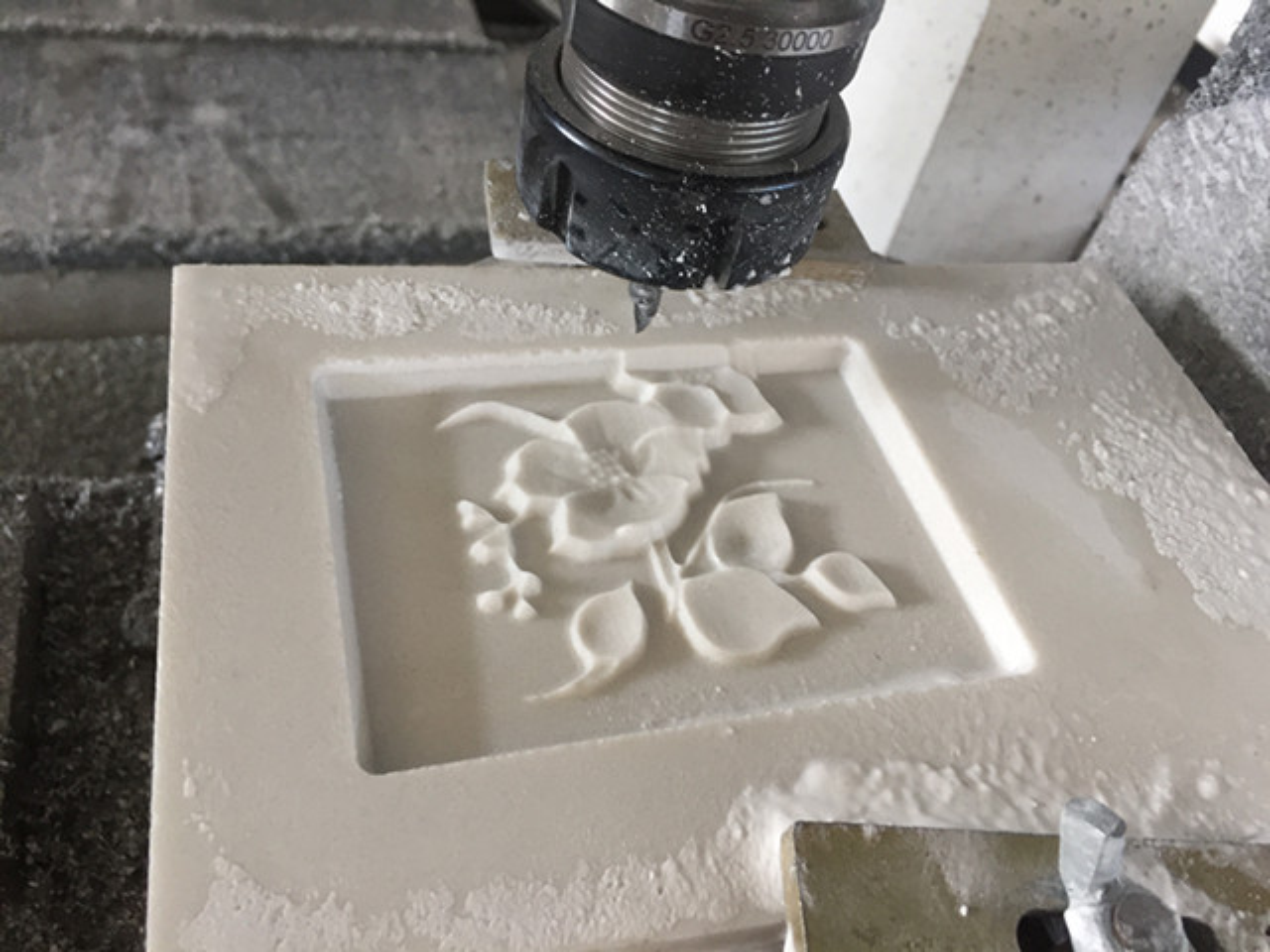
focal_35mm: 29
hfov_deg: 61.7
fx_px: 1064
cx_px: 635
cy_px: 476
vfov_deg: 48.2
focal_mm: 4.15
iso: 80
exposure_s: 1/33
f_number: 2.2
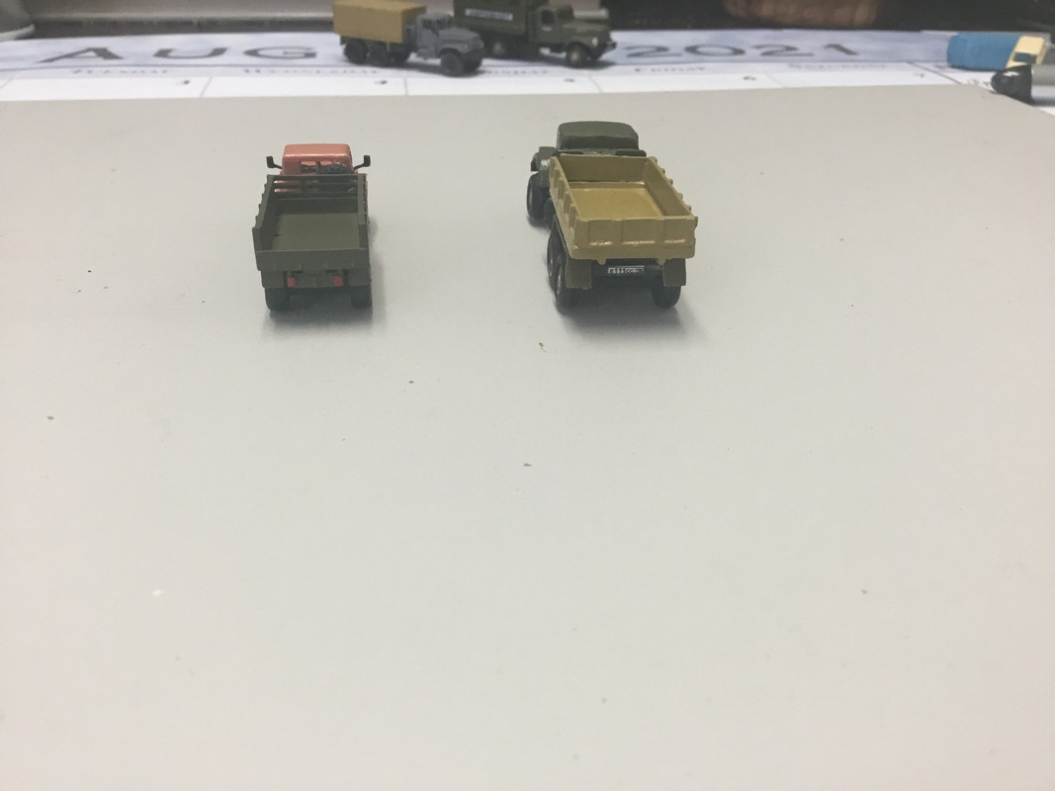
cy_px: 396
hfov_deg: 58.4
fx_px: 945
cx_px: 528
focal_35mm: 31
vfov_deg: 45.4
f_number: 2.4
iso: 40
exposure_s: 1/30
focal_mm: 3.3
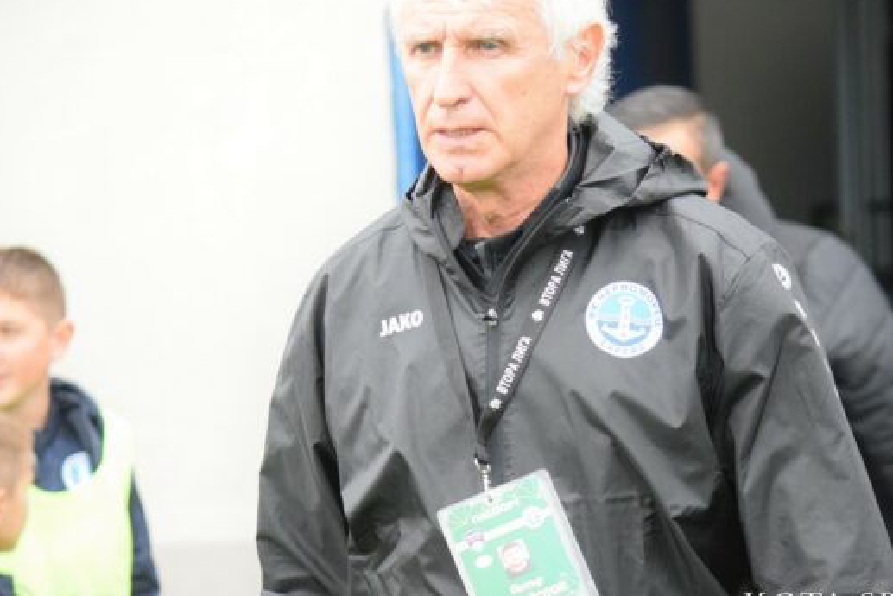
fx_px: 5260
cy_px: 268
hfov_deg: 9.7
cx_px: 440
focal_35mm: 212
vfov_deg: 6.5
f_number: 4.8
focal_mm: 116
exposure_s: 1/800
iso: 3200
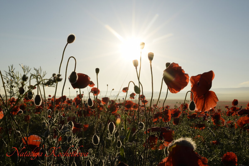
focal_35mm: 54
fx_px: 373
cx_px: 124
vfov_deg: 25.1
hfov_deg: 36.9
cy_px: 83
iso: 100
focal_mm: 36
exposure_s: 1/80
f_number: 32
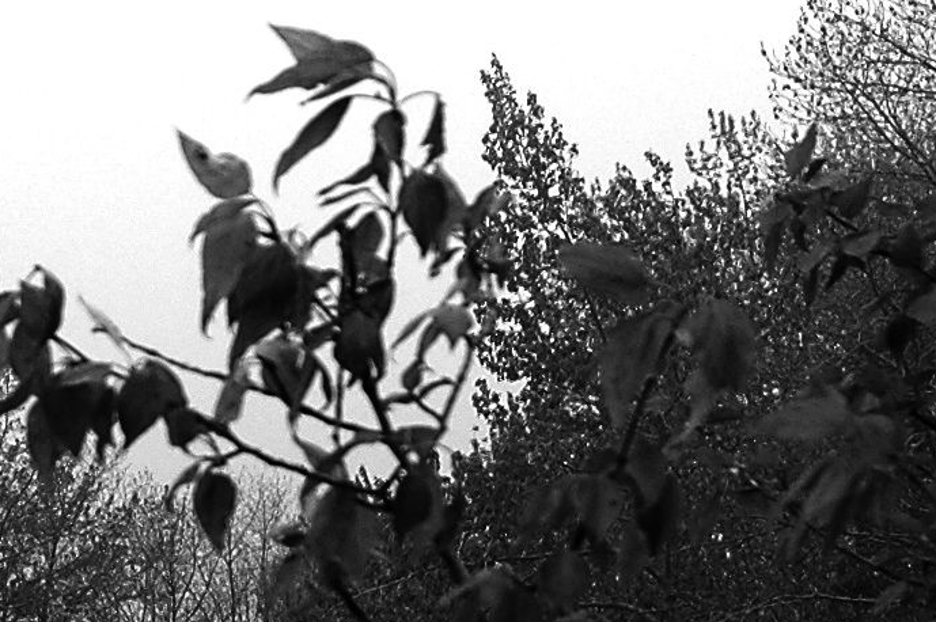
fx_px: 6805
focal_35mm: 262
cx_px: -471
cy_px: 596
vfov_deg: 5.2
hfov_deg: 7.7
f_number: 8
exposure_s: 1/320
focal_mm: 40
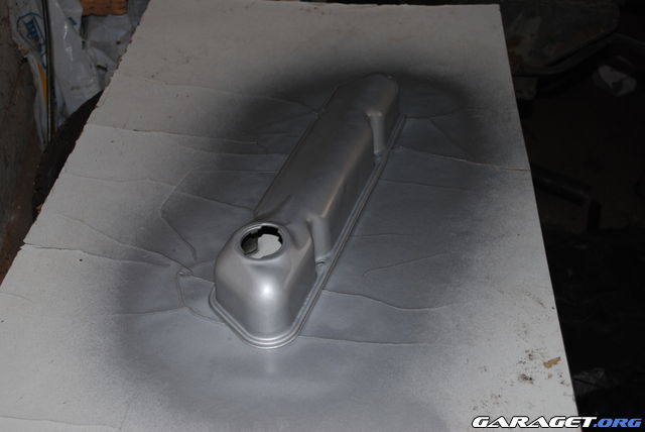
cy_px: 216
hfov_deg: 46.4
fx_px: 753
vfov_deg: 32.0
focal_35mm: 42
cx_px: 322
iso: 200
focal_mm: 28
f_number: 4.5
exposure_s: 1/60
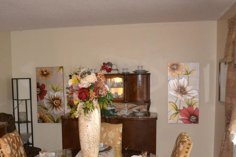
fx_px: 302
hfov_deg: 42.3
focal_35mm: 46
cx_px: 84
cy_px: 111
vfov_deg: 28.9
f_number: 3.5
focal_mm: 18
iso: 3200
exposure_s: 1/60
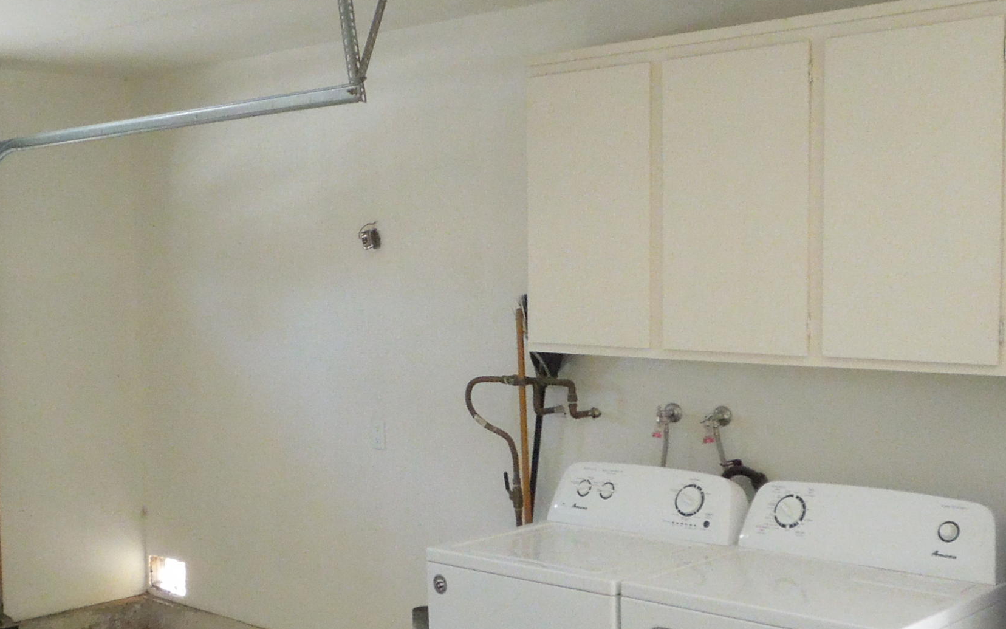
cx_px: 433
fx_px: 1316
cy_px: 359
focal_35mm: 48
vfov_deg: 26.8
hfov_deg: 41.7
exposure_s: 1/160
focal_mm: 4.5
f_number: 3.3
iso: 1600
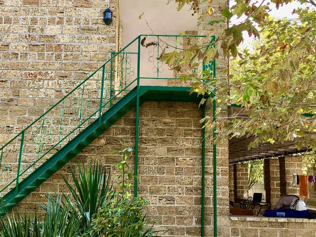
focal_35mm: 45
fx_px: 411
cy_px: 120
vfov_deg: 32.2
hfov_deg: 41.9
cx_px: 127
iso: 25
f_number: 2.2
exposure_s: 1/215
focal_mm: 4.15
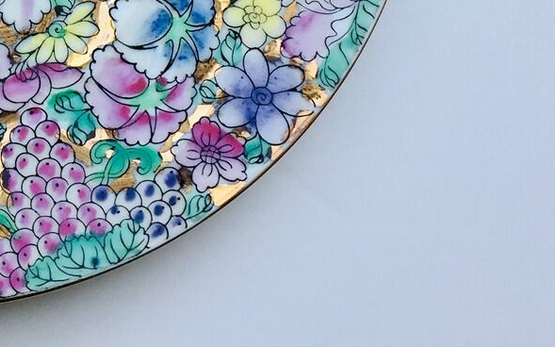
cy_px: -146
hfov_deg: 23.1
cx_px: -89
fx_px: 1255
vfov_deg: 14.8
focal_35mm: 83
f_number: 2.2
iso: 32
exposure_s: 1/104
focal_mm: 4.15
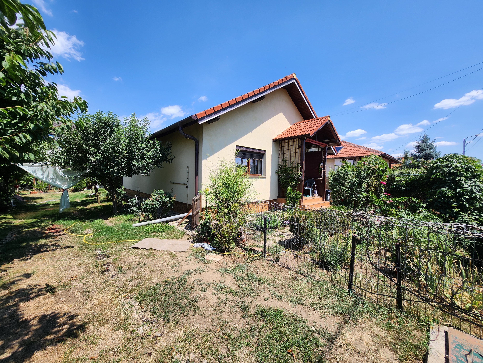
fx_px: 181
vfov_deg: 89.9
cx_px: 242
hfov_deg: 106.2
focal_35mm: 13
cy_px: 182
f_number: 2.2
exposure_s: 1/902
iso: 32
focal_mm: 1.74
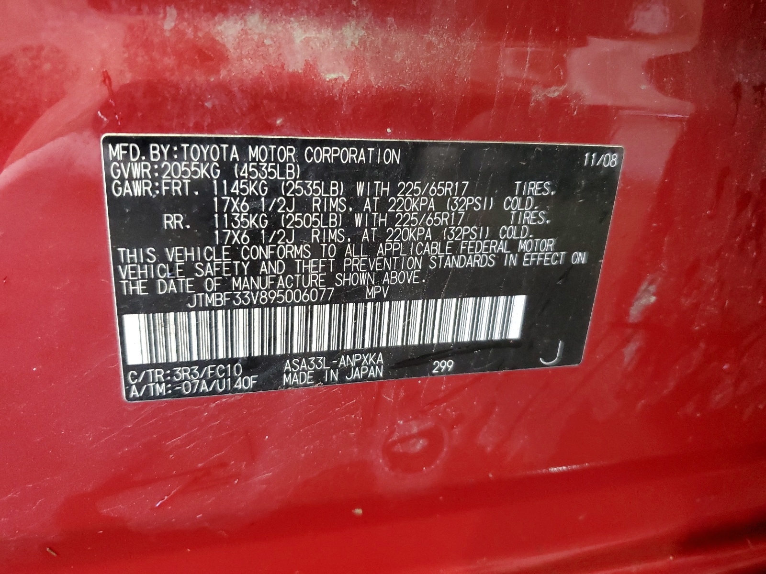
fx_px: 575
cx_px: 383
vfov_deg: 53.1
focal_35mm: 26
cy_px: 287
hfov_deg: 67.3
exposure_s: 1/60.2
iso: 347
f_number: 1.5
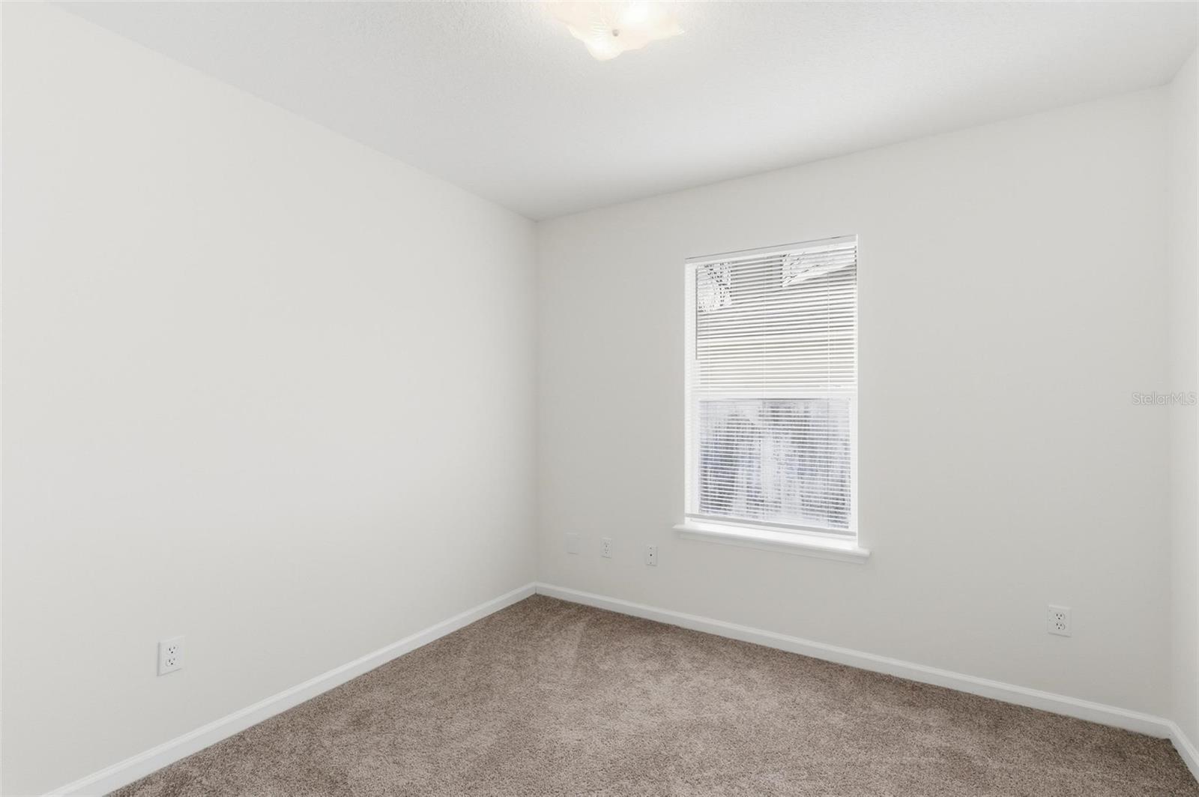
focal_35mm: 16
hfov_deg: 96.8
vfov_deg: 73.6
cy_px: 398
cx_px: 600
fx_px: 532
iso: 800
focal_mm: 16
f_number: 8
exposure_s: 1/500
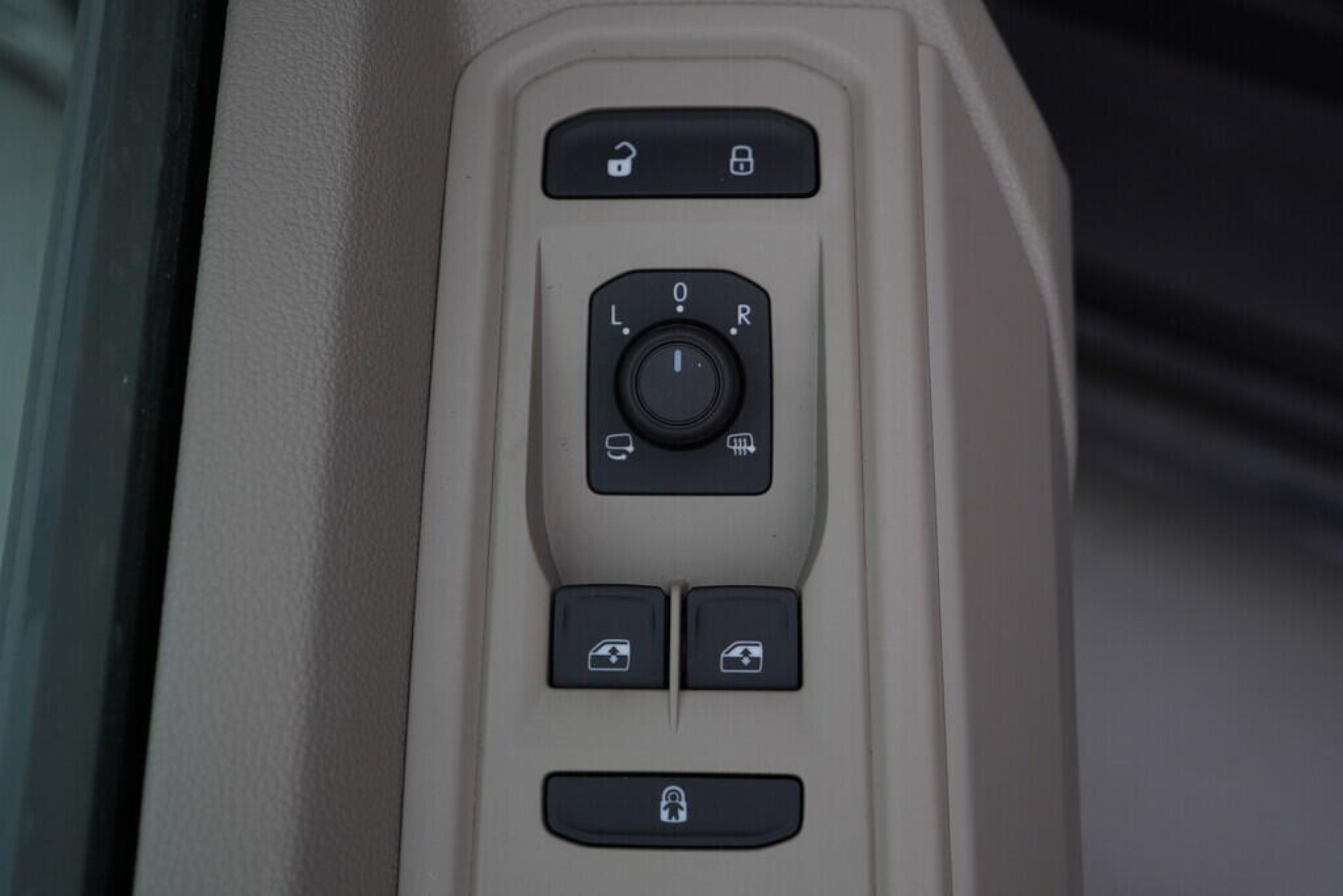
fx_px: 1343
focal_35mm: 36
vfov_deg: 36.9
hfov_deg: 53.1
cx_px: 672
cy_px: 448
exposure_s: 1/80
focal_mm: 24
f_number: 4
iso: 125
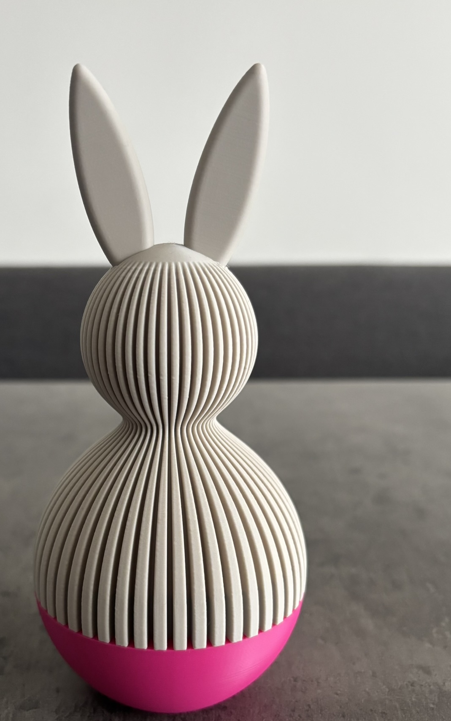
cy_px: 417
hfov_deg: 38.1
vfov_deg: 57.9
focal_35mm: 33
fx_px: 649
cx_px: 169
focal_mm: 5.96
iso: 400
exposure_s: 1/60
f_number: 1.6
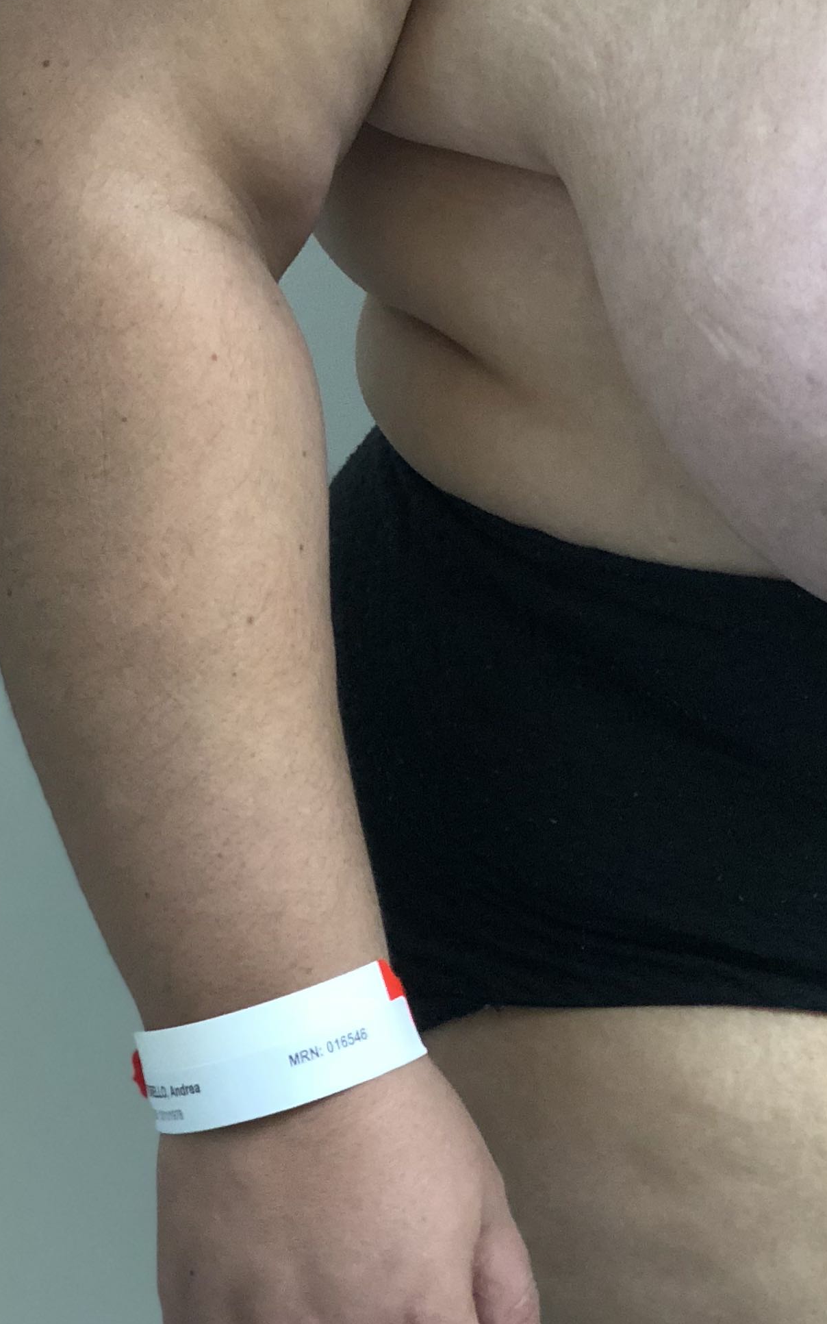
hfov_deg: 11.2
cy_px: 275
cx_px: 894
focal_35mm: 115
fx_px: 4147
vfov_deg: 18.0
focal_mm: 6
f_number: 2.4
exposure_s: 1/33
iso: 100
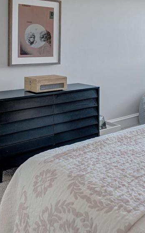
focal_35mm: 42
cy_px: 44
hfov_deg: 29.8
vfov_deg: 44.7
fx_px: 266
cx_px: 117
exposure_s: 1/125
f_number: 4.5
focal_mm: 16
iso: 1000
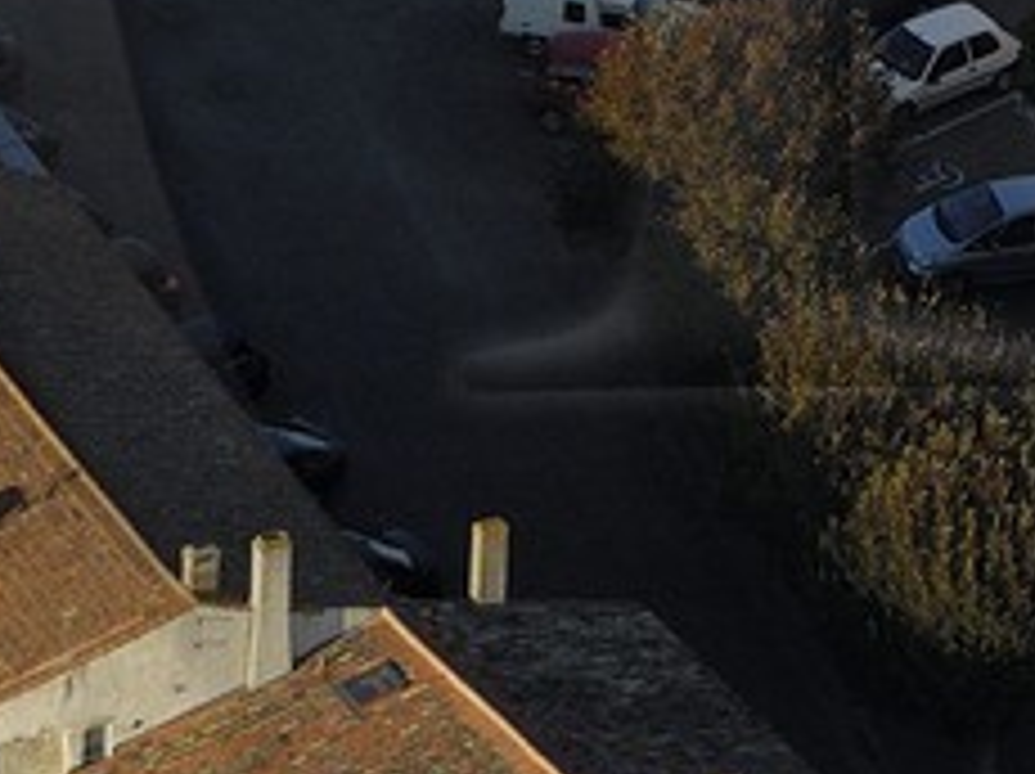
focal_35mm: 1053
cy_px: -342
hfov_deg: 1.9
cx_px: 1728
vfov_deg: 1.4
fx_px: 31462
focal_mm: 105
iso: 100
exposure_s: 1/750
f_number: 4
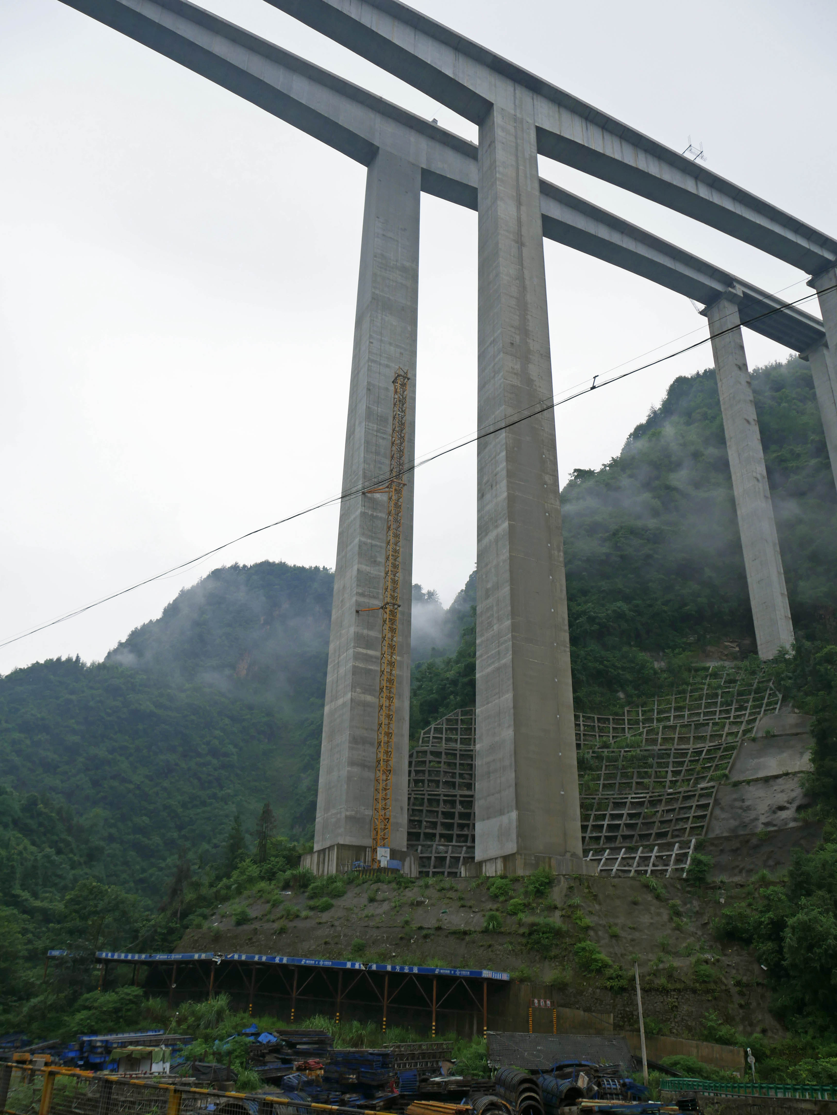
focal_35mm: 28
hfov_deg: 49.8
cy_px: 558
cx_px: 418
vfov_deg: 63.4
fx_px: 902
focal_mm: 14
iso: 200
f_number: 7.1
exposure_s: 1/400
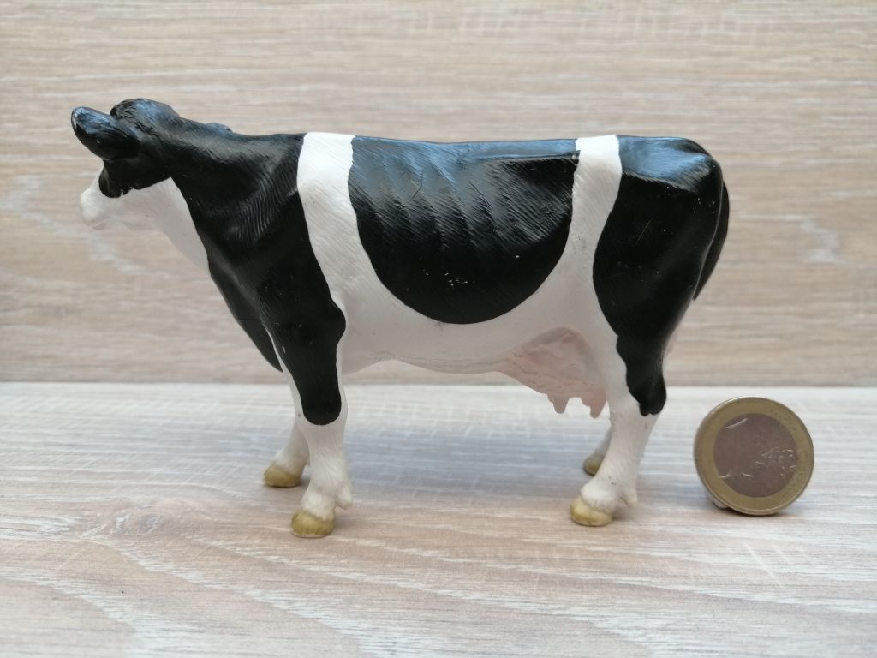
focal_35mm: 27
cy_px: 329
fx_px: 684
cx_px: 438
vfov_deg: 51.4
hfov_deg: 65.3
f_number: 1.8
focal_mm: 3.95
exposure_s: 1/100
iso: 50
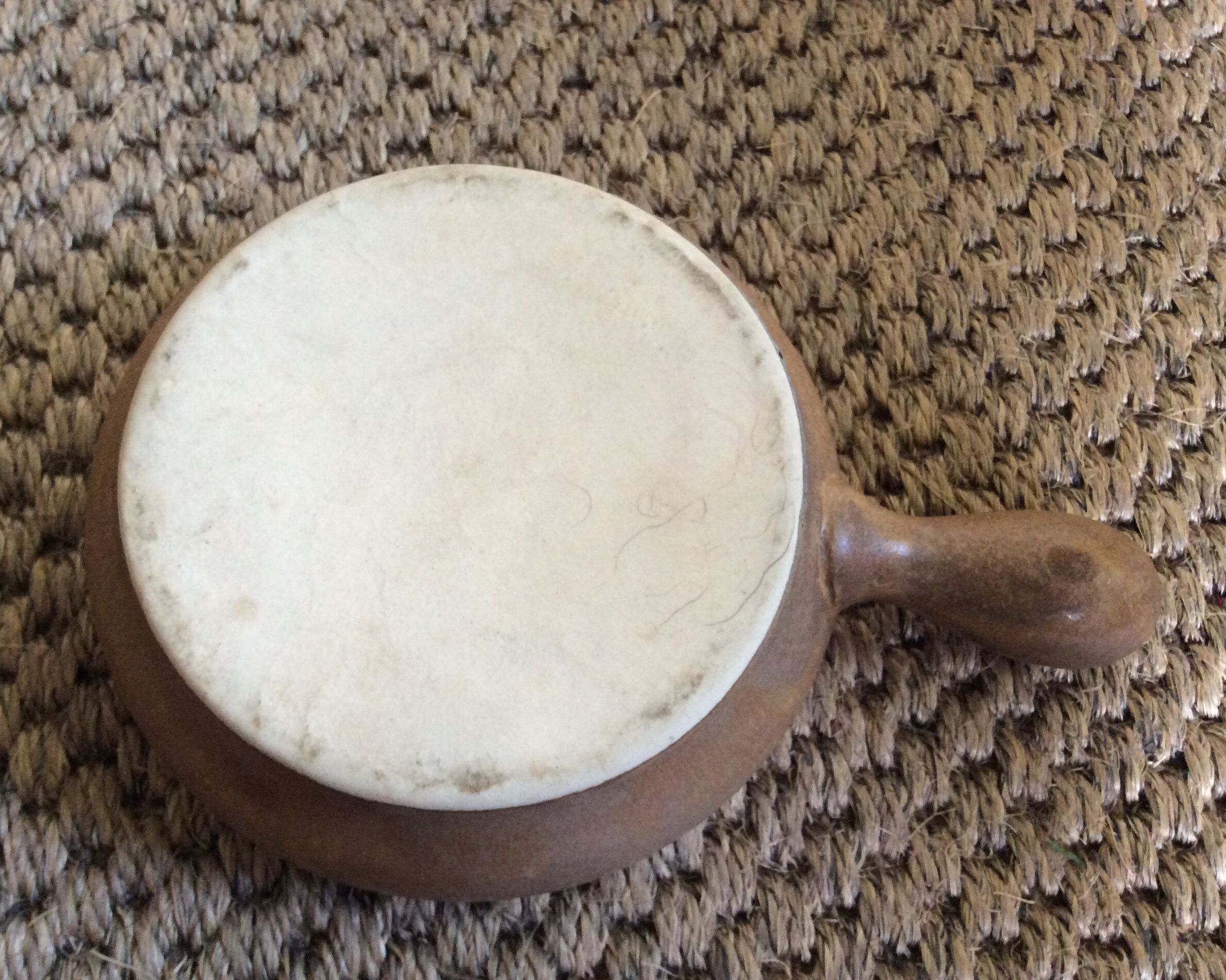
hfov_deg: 52.8
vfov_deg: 43.4
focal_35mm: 34
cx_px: 594
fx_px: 1234
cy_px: 498
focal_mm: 3.3
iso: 200
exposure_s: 1/25
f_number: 2.4
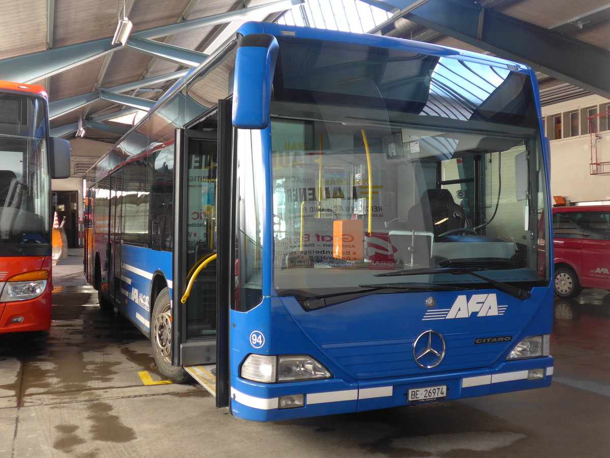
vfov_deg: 39.7
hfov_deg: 51.4
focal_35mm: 36
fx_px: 634
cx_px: 305
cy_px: 229
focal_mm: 7.5
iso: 100
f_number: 2.4
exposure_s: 1/60
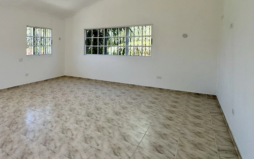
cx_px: 55
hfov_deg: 66.6
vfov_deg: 48.4
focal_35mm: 25
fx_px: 173
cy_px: 52
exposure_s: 1/131
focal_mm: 2.22
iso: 40
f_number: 2.2
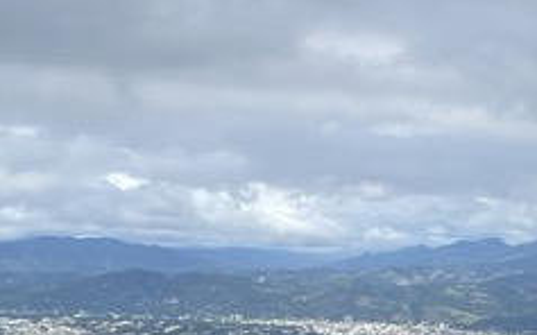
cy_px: 192
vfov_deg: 11.0
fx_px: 1741
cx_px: 433
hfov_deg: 17.4
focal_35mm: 119
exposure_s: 1/4831
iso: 32
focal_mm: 4.2
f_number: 1.6
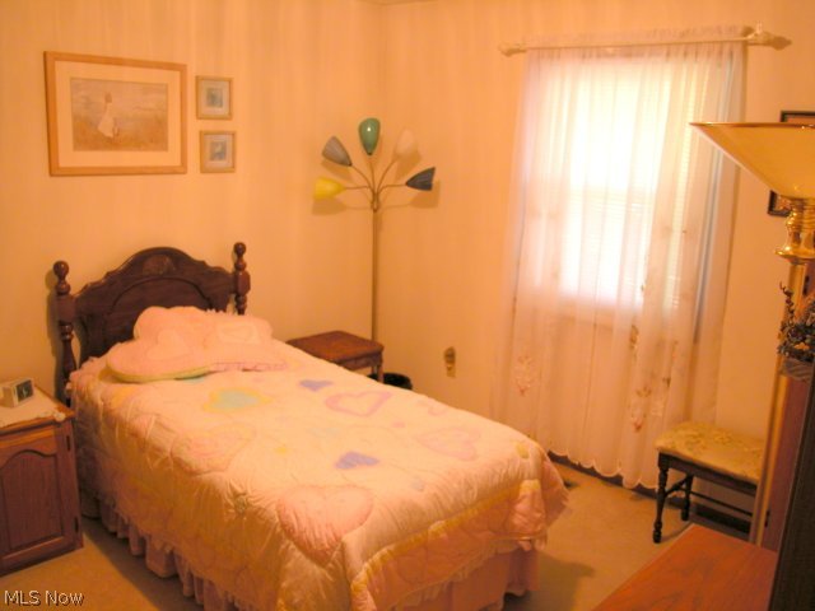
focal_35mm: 30
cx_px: 408
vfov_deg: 46.8
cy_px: 306
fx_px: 706
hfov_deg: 60.0
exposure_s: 1/8.5
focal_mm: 7.7
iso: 121
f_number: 2.8
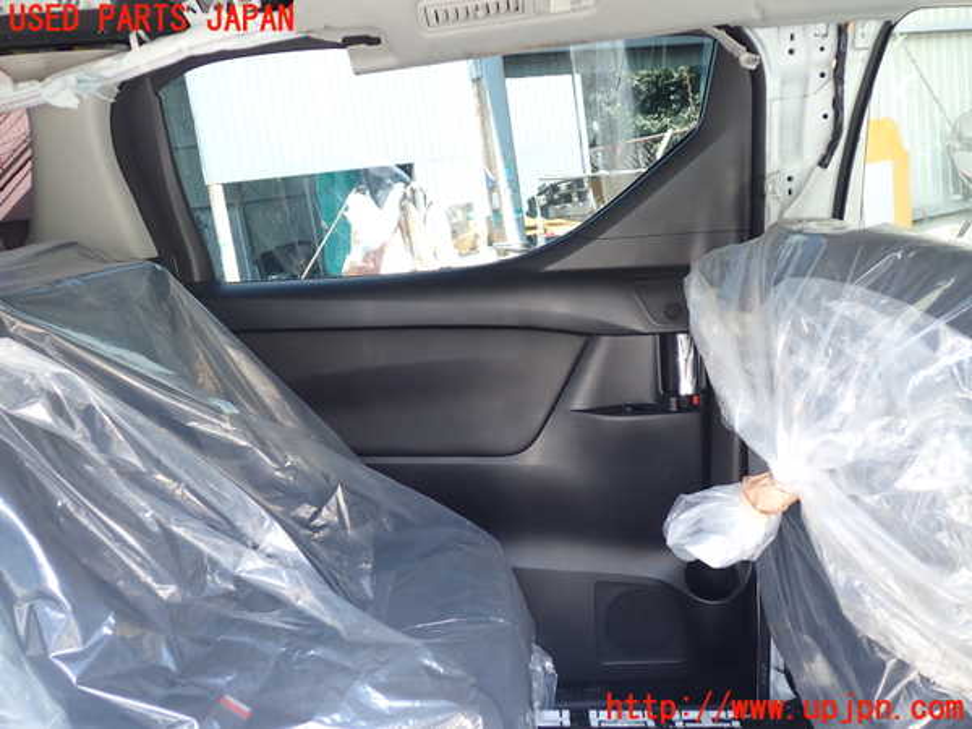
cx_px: 486
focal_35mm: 30
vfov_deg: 46.8
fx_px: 842
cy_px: 364
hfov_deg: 60.0
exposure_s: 1/60
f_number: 2.3
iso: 200
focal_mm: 5.4
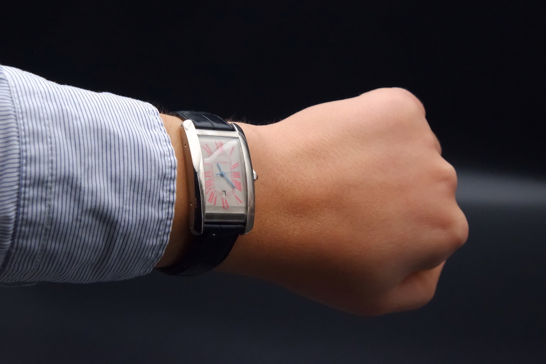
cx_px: 273
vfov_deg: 22.6
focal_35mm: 60
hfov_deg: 33.4
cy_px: 182
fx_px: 910
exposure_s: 1/4000
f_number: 9
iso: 6400
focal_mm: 40.7
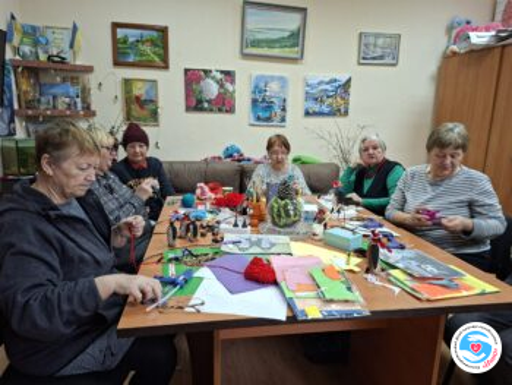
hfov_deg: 73.9
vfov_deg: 58.9
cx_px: 256
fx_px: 340
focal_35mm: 23
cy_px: 192
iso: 320
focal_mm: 5.54
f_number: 1.8
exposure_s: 1/50
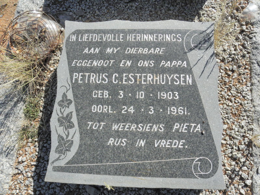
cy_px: 98
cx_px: 130
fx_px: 195
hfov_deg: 67.3
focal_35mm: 26
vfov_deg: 53.1
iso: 200
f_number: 6.3
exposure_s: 1/1000
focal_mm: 4.6
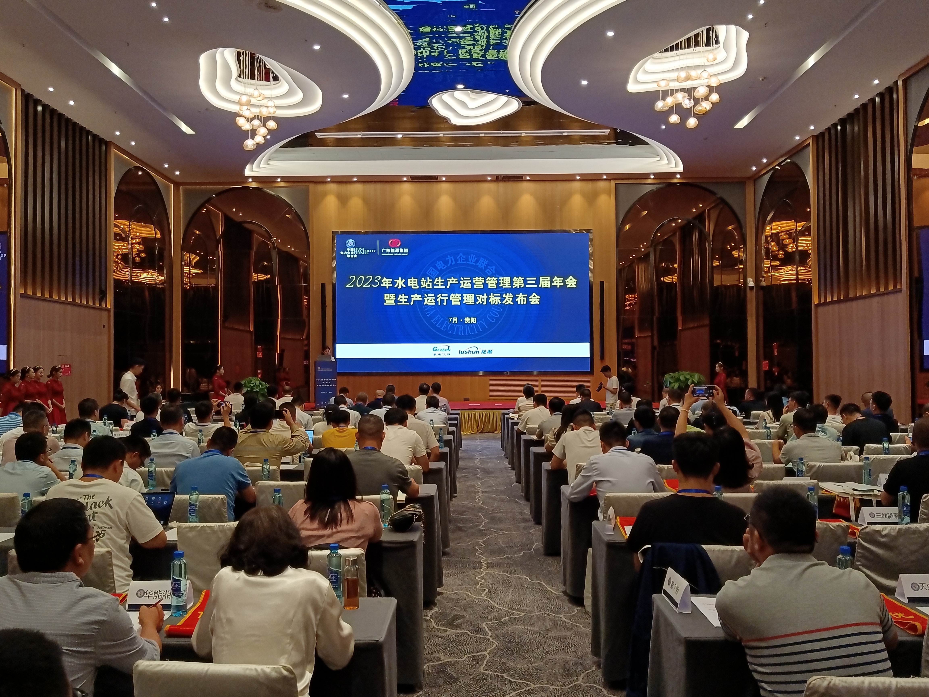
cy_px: 348
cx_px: 464
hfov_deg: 61.7
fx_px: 778
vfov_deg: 48.2
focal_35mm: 29
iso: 356
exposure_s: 1/50
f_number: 1.9
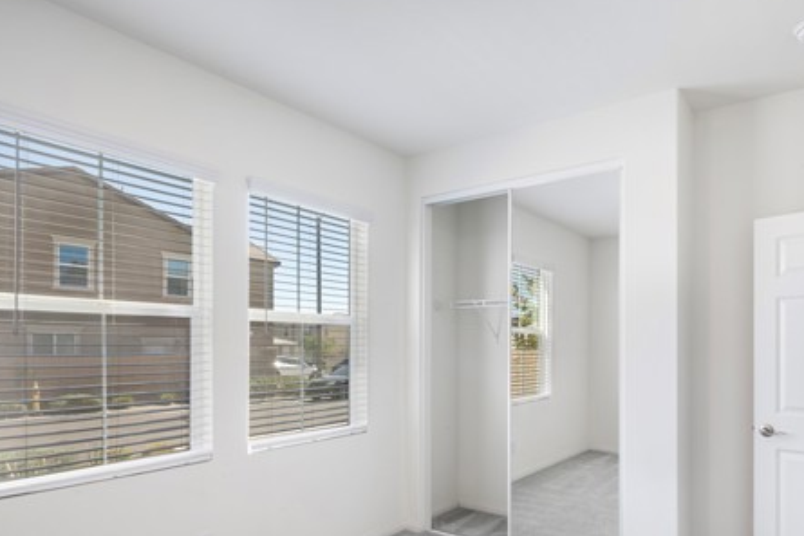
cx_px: 479
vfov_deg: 54.0
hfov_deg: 75.3
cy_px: 358
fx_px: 514
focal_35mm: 23
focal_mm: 16
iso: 40
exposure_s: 13
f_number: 22
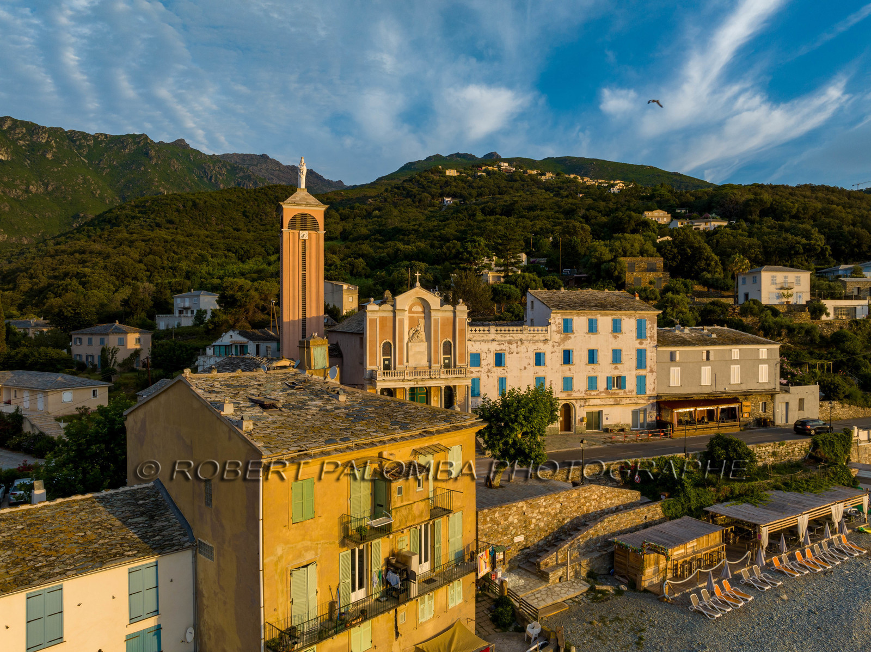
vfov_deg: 56.8
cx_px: 436
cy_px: 326
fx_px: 604
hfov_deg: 71.6
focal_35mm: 24
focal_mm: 12.3
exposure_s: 1/80
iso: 100
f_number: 9
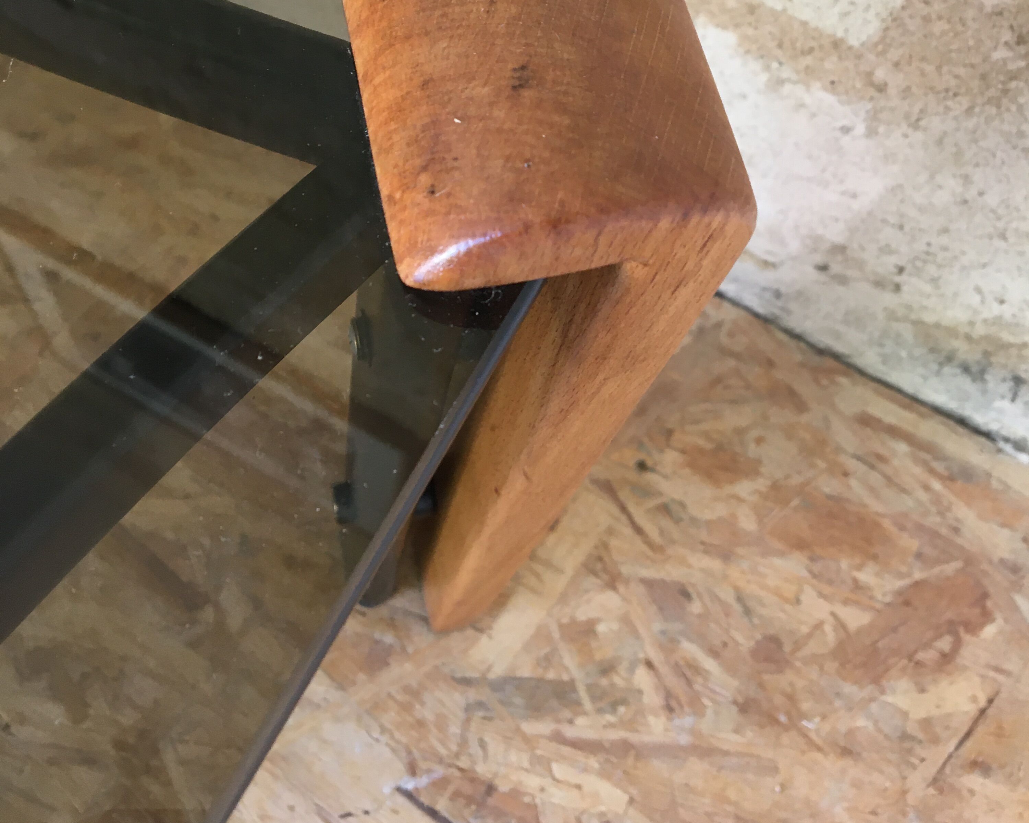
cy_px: 172
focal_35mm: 38
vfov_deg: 37.8
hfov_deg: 47.9
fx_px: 1157
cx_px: 513
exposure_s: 1/33
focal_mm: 4.15
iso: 80
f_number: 2.2
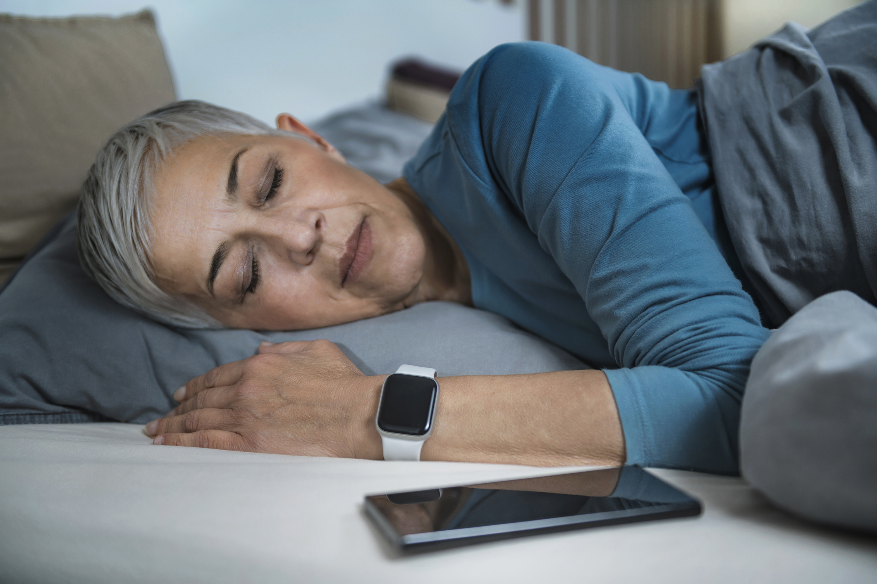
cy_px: 292
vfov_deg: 27.0
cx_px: 438
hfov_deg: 39.6
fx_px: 1218
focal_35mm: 50
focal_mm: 50
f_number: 2.8
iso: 64
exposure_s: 1/160
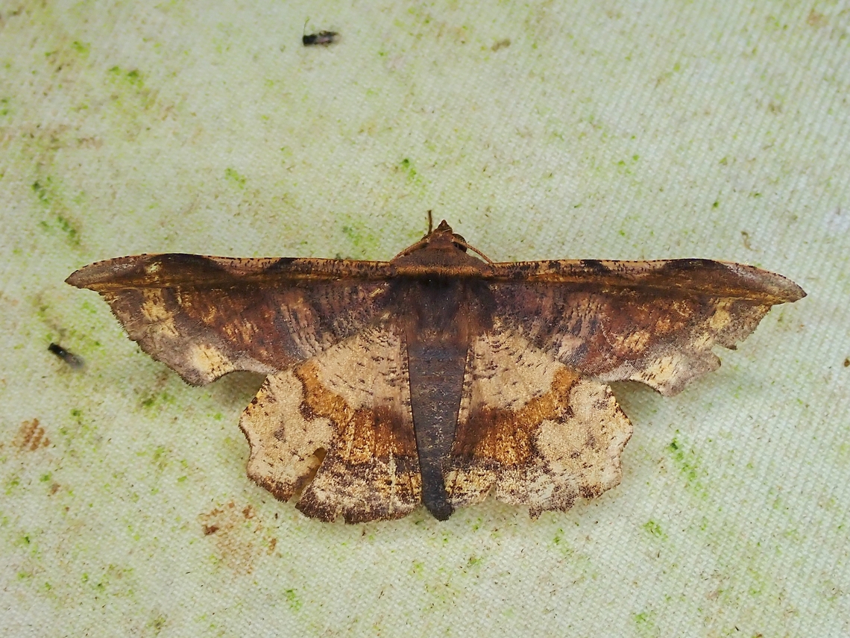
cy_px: 319
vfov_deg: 21.9
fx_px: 1645
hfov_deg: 29.0
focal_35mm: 67
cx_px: 425
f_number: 5
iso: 100
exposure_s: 1/400
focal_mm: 11.88
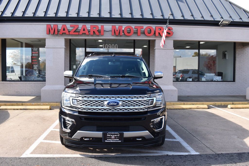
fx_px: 239
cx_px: 124
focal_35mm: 34
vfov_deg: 38.3
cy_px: 83
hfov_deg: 55.1
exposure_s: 1/250
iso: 200
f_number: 7.1
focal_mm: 23
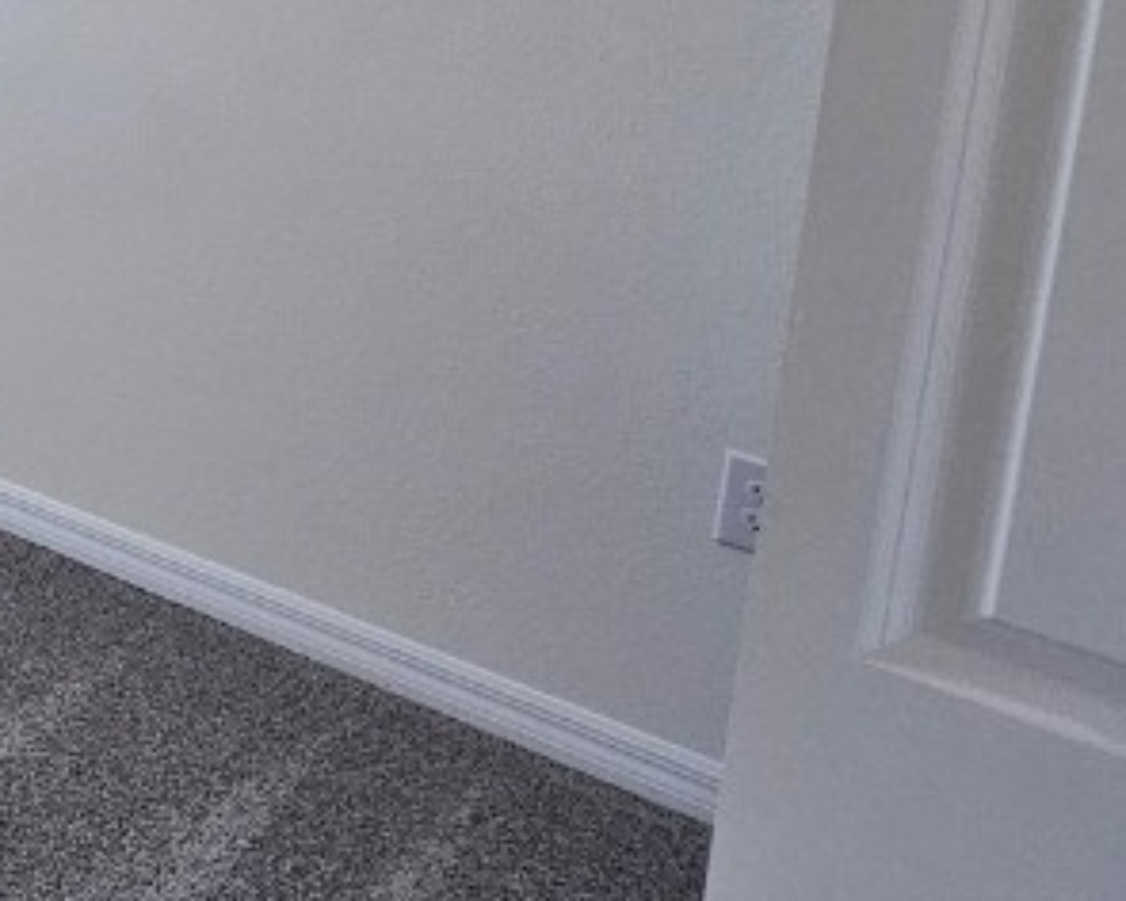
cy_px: -61
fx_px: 1466
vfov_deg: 30.9
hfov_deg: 27.3
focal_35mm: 44
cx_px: -607
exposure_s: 1/60
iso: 100
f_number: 2.2
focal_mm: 2.2
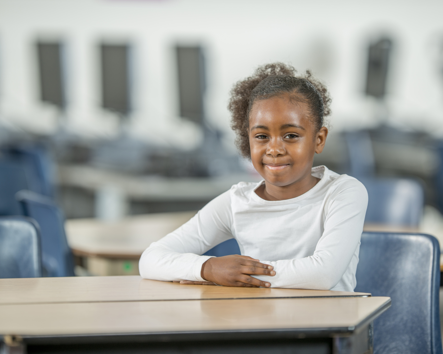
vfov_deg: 6.8
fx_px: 2963
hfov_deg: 8.6
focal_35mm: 226
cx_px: 245
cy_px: 177
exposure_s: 1/200
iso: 100
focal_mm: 200
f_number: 2
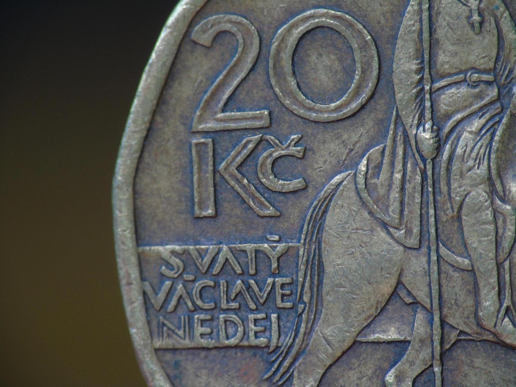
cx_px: 258
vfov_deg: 3.6
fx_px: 6216
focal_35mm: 417
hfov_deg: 4.8
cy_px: 194
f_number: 7.2
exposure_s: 1/1.67
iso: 80
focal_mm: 74
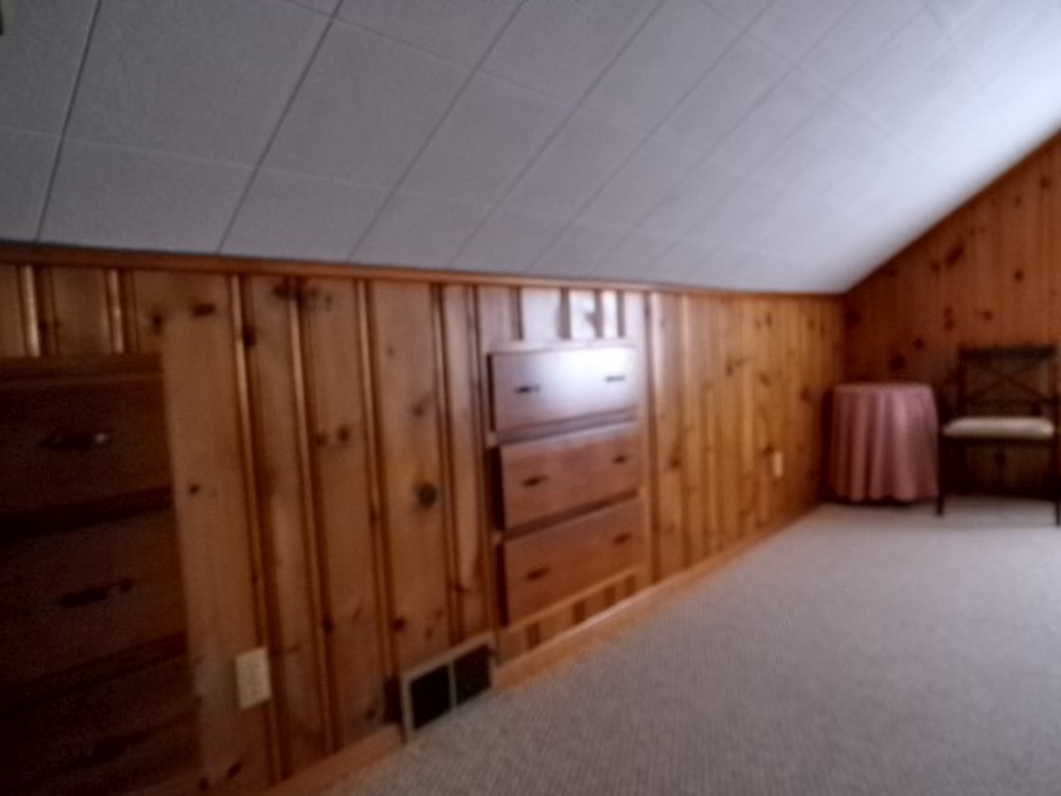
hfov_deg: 71.6
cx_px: 530
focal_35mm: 24
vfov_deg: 56.8
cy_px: 398
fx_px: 736
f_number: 3
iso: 800
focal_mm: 4.3
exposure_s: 1/12
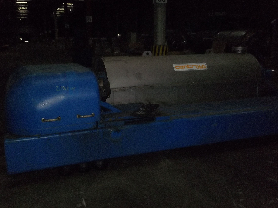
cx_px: 138
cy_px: 102
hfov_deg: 46.8
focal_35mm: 40
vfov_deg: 36.0
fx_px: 321
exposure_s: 1/60
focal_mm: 6.3
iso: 360
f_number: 4.5
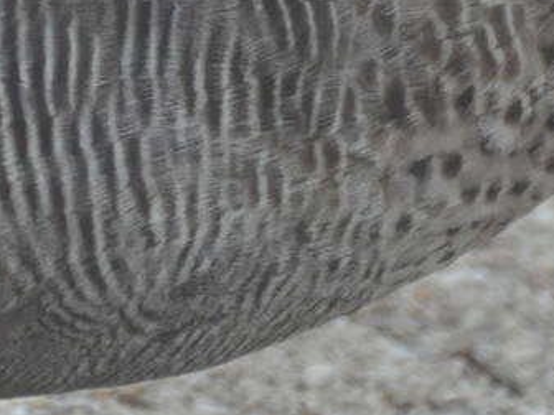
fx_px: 32953
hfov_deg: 1.0
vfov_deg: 0.7
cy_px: -91
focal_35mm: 2059
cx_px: 143
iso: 1600
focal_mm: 300
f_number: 5.6
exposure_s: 1/160
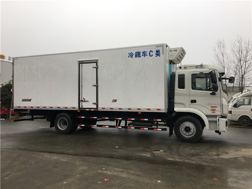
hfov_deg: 61.7
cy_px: 94
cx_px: 126
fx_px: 211
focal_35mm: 29
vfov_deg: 48.2
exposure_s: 1/100
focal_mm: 4.15
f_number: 2.2
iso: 25
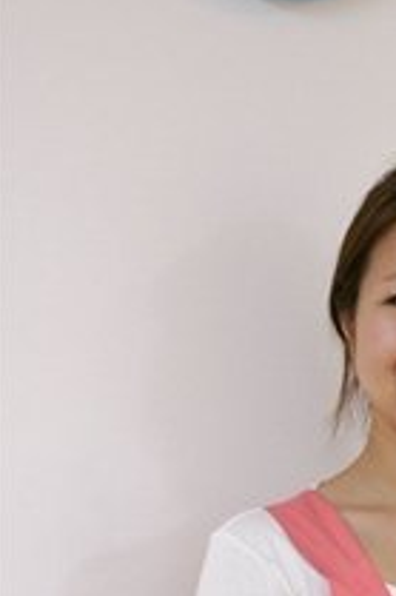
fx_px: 1869
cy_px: 585
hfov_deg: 11.9
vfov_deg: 17.7
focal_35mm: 113
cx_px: 422
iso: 400
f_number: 5.6
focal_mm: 35
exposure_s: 1/50
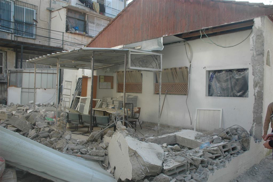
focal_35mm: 60
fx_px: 455
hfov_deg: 33.4
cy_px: 91
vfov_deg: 22.6
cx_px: 136
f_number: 9
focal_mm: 40
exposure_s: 1/320
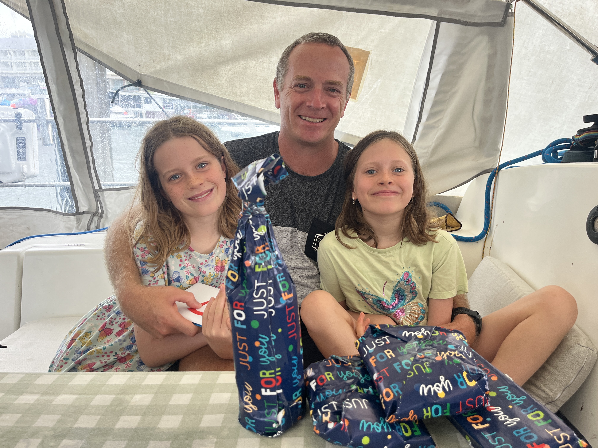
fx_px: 449
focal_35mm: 26
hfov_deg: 67.3
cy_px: 224
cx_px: 299
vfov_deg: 53.1
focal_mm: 5.1
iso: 100
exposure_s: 1/121
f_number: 1.6
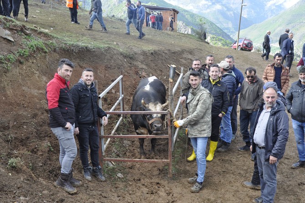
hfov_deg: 53.2
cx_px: 152
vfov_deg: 36.8
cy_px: 102
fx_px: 305
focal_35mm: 36
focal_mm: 24
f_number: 7.1
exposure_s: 1/200
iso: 640
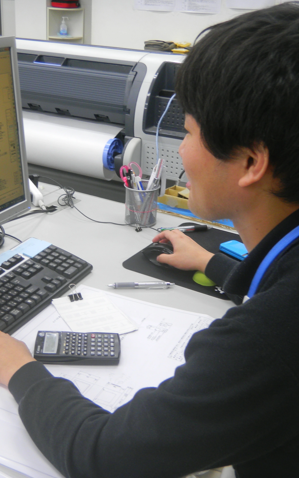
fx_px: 613
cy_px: 240
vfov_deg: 42.6
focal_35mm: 47
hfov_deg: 27.3
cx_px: 108
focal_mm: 6
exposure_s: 1/12.2
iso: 80
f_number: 3.9
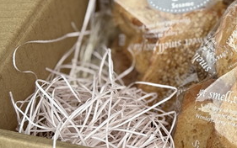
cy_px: 33
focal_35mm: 147
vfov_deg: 8.9
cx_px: 293
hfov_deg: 13.8
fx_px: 950
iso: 40
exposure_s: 1/346
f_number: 1.6
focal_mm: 5.96
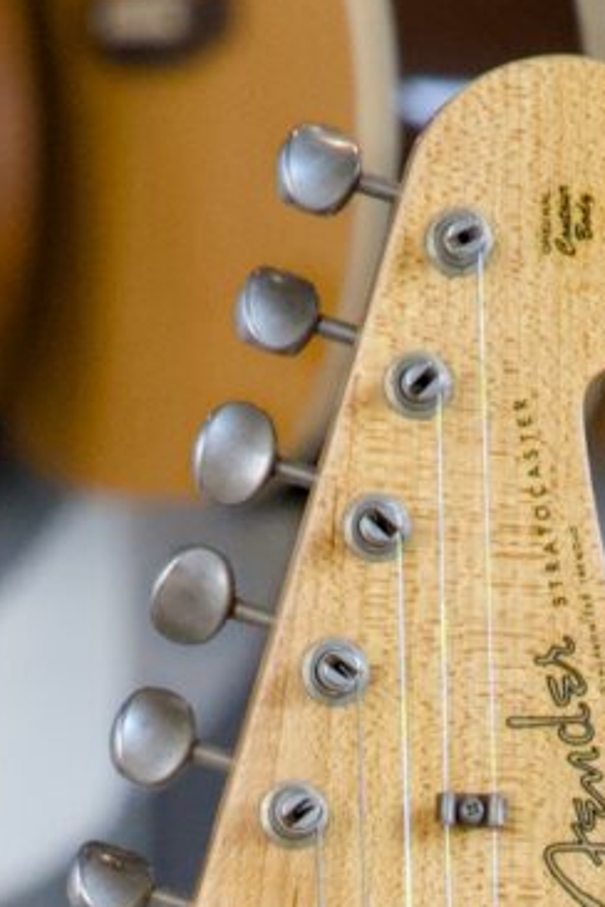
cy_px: 3119
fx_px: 20820
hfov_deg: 1.7
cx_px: 484
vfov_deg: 2.5
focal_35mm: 826
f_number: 8
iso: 3200
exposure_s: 1/80
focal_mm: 105
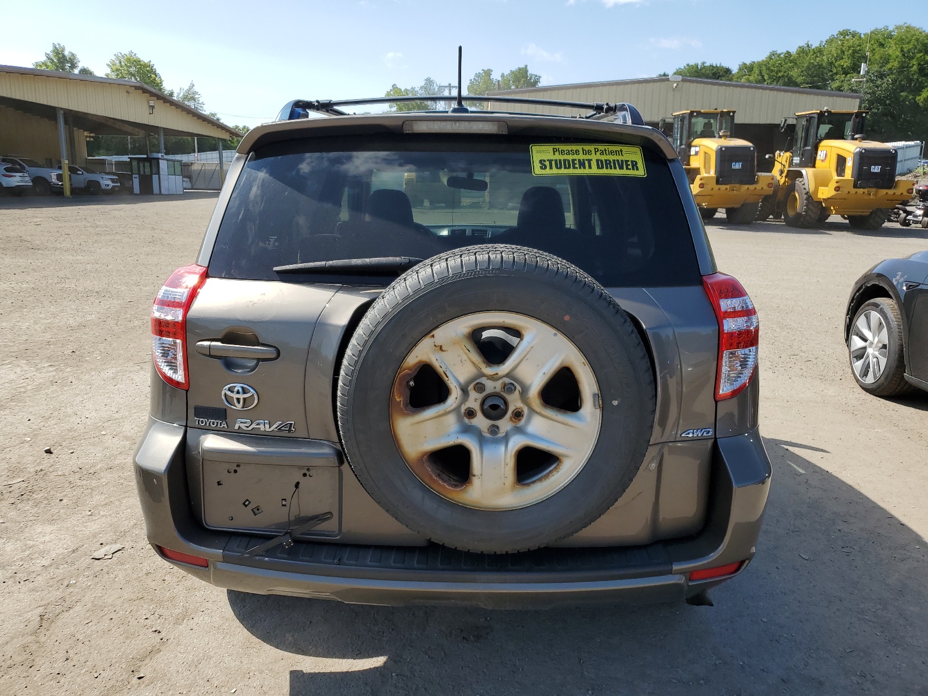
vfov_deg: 53.1
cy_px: 348
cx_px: 464
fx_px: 697
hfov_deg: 67.3
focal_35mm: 26
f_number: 1.5
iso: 50
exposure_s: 1/2500
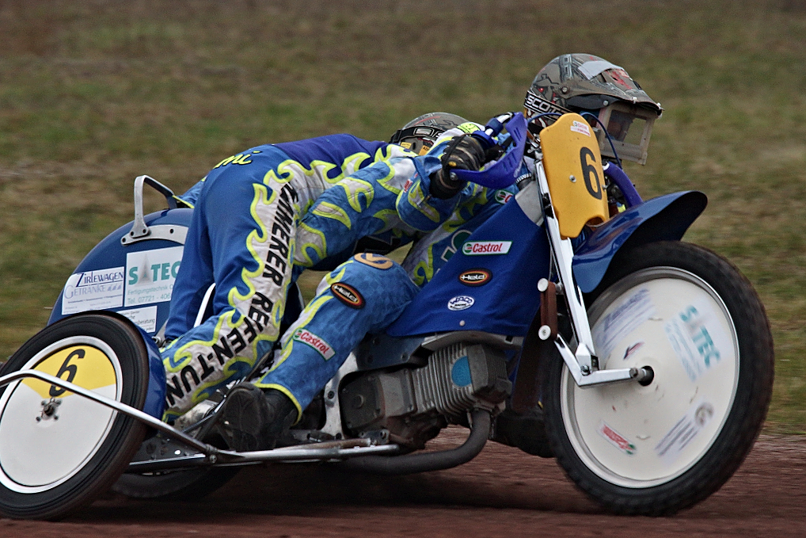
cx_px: 391
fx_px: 15830
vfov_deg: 1.9
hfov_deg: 2.9
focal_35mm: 707
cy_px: 258
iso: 800
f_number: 8
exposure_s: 1/640
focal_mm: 400
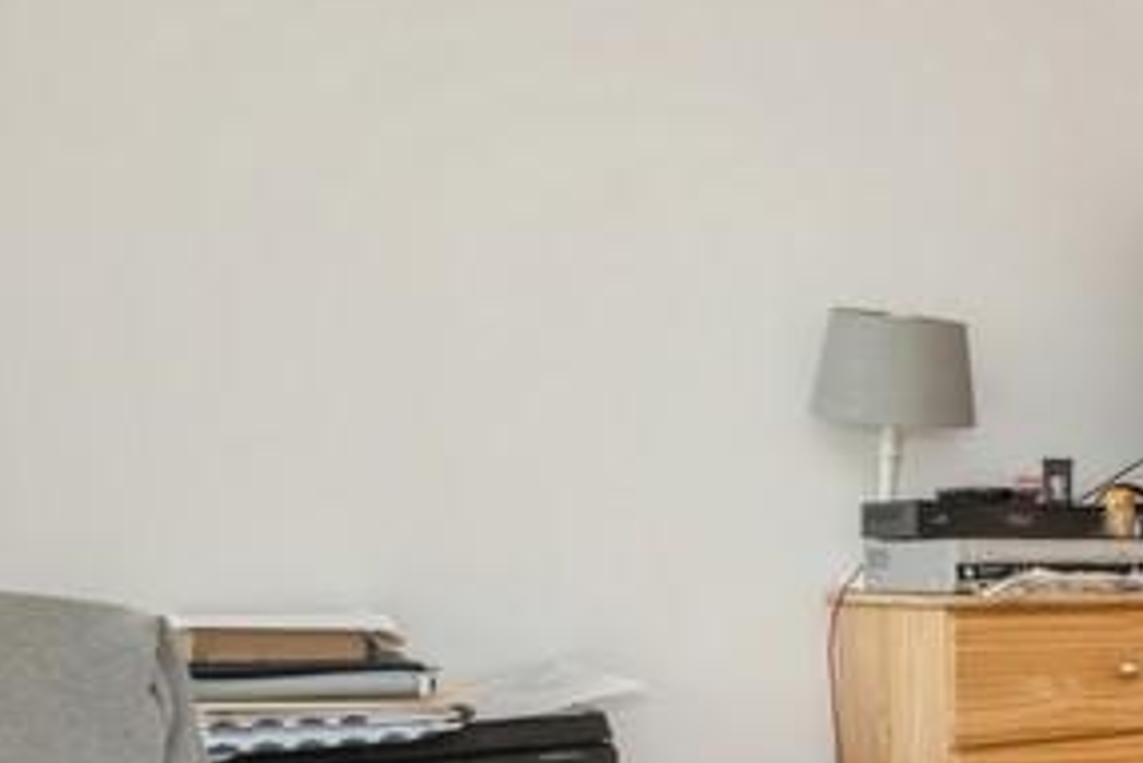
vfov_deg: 29.9
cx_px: 1667
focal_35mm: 44
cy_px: 599
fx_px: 1398
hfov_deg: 29.5
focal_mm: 14
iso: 400
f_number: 11
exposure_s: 1/10
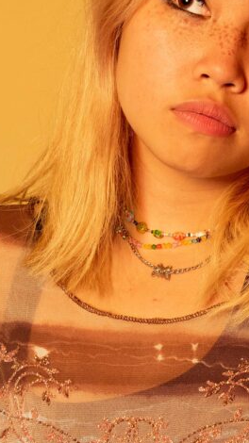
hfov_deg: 9.6
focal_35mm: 125
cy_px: 449
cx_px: 234
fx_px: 1469
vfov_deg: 16.8
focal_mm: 35
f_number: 8
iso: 400
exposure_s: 1/125
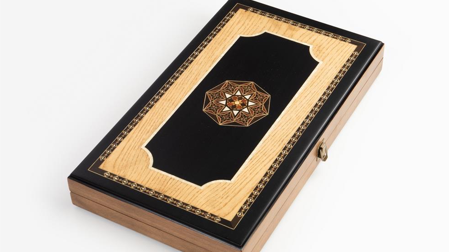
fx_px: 833
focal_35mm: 70
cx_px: 225
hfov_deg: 30.2
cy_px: 135
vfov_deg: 17.2
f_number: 22
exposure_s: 1/160
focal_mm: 66
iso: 200
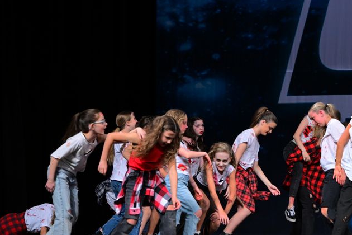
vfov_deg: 10.5
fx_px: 1271
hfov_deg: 15.8
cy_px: 124
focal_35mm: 130
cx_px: 187
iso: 1600
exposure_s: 1/800
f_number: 3.2
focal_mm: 80
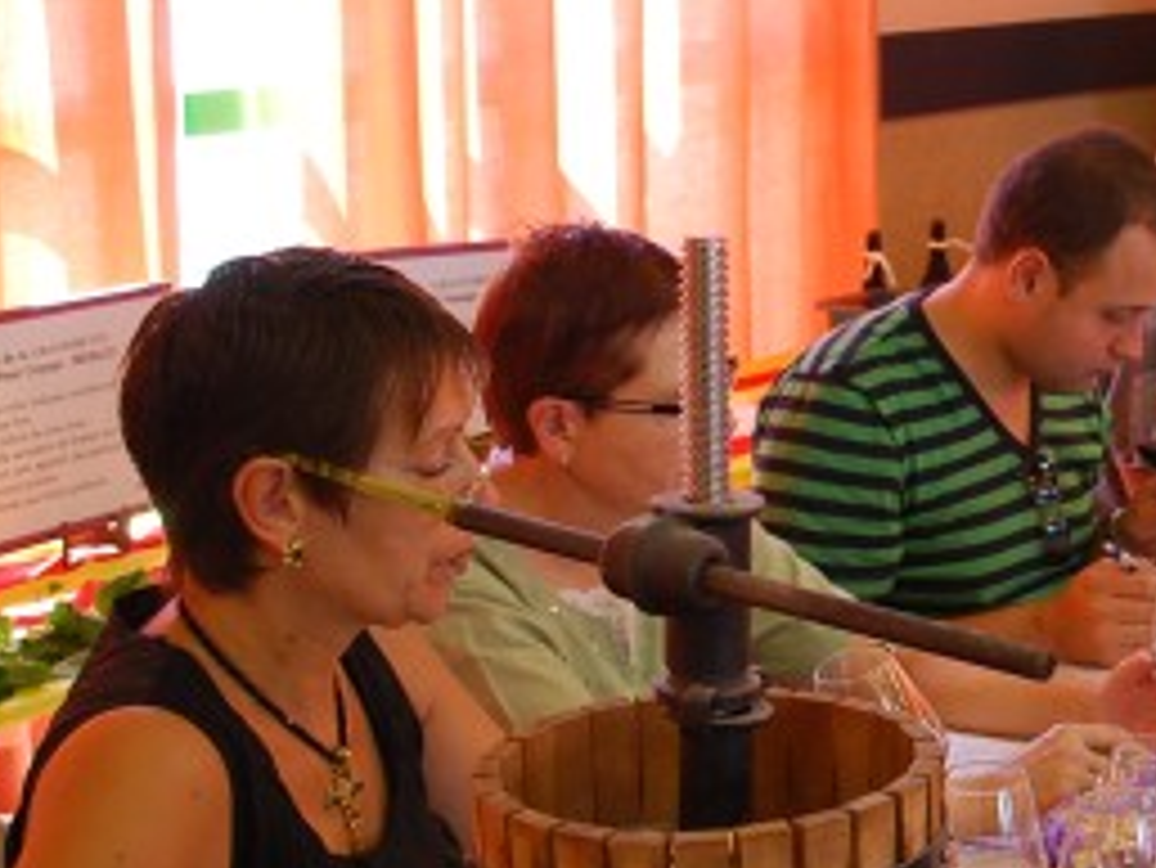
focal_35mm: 79
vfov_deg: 18.7
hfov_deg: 23.2
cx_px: 1264
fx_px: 2639
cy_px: 400
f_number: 4
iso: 280
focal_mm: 22
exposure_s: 1/30
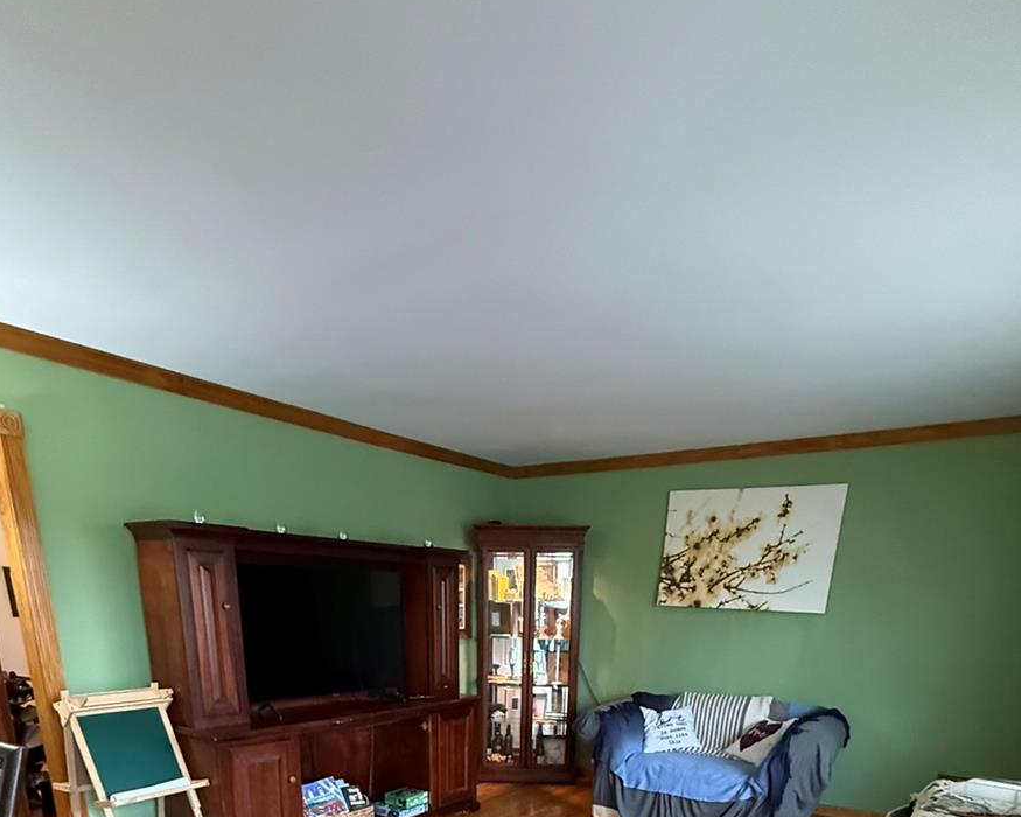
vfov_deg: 47.1
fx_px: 725
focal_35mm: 24
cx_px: 499
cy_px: 845
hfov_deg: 70.3
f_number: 2.2
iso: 1250
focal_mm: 2.22
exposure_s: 1/60
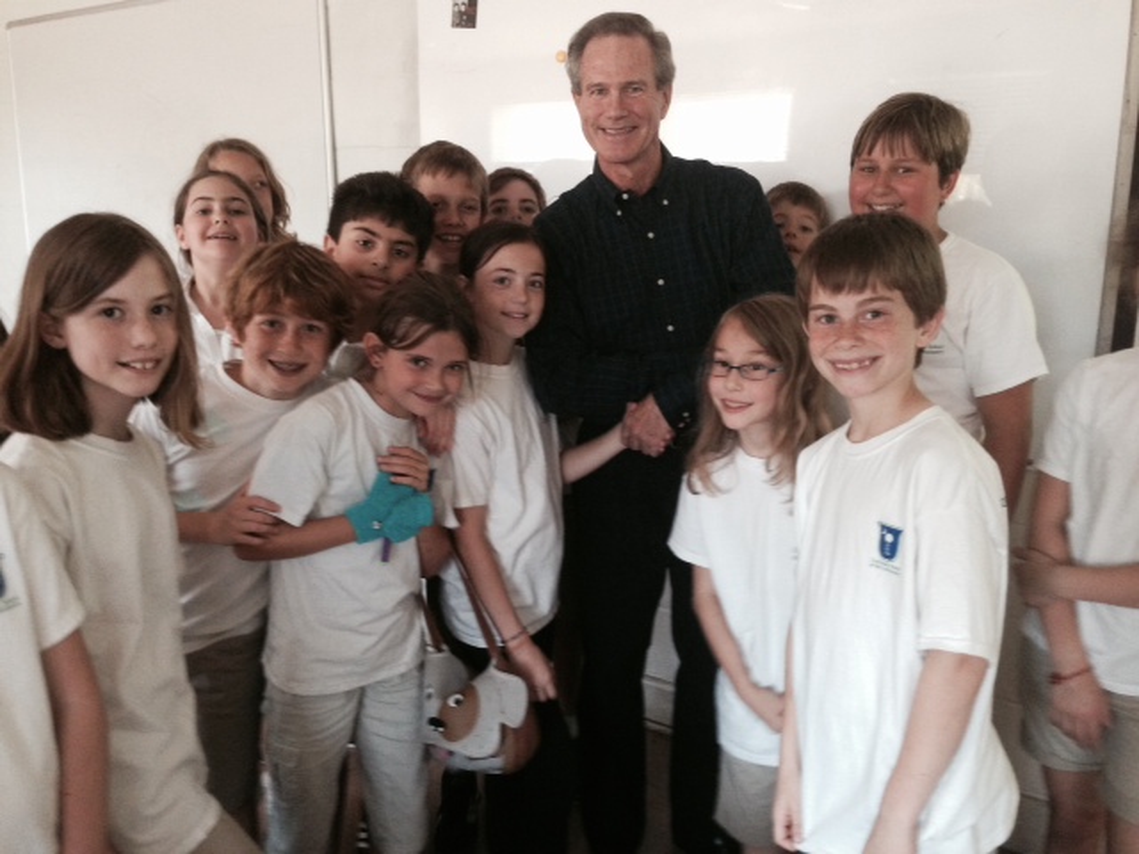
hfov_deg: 55.4
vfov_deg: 42.9
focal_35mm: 33
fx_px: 1086
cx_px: 570
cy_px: 427
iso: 200
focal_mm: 4.12
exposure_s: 1/20
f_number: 2.4
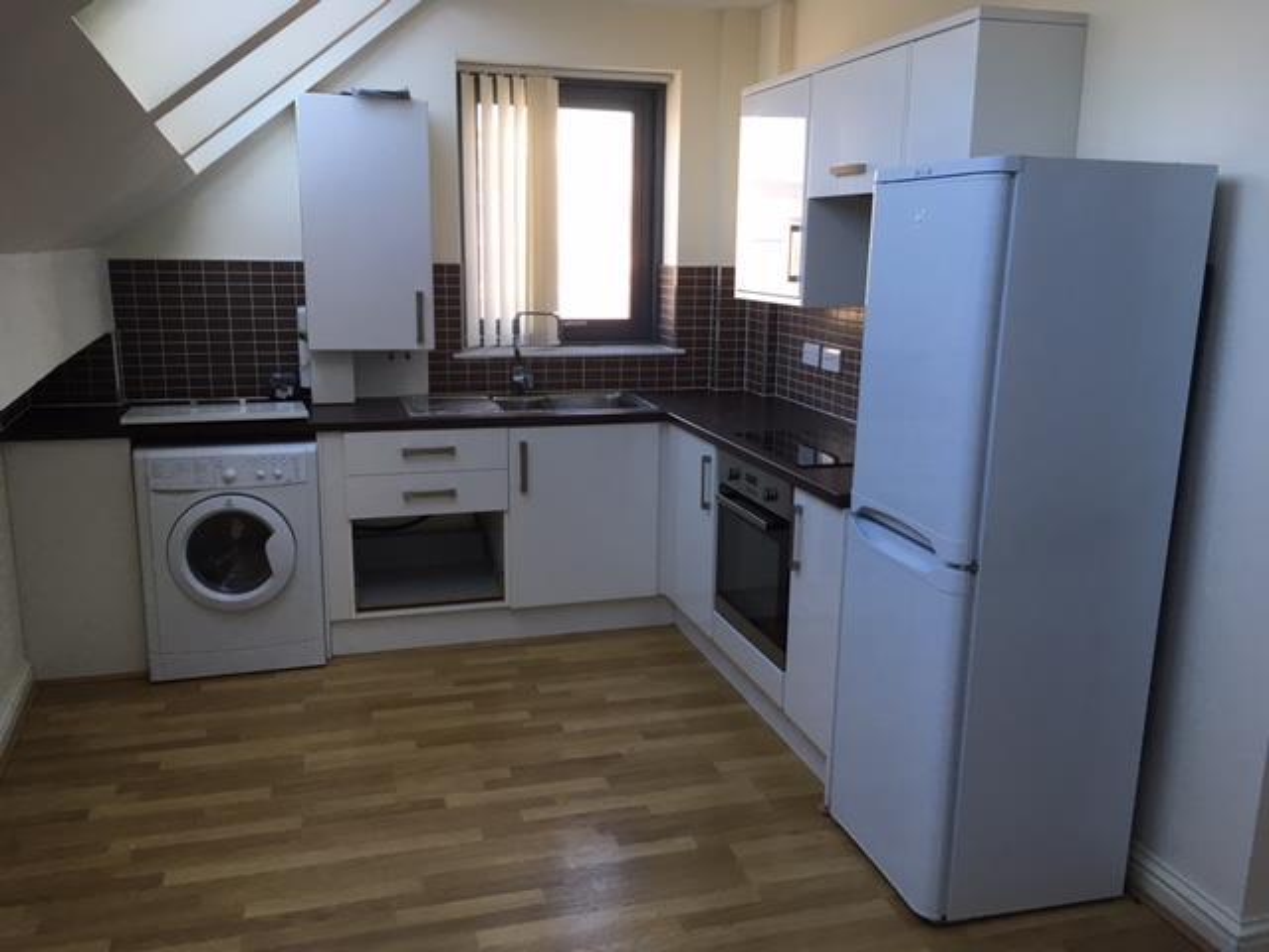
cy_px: 476
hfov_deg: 61.7
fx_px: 1063
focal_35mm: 29
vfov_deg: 48.2
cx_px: 634
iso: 40
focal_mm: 4.15
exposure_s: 1/33
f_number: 2.2
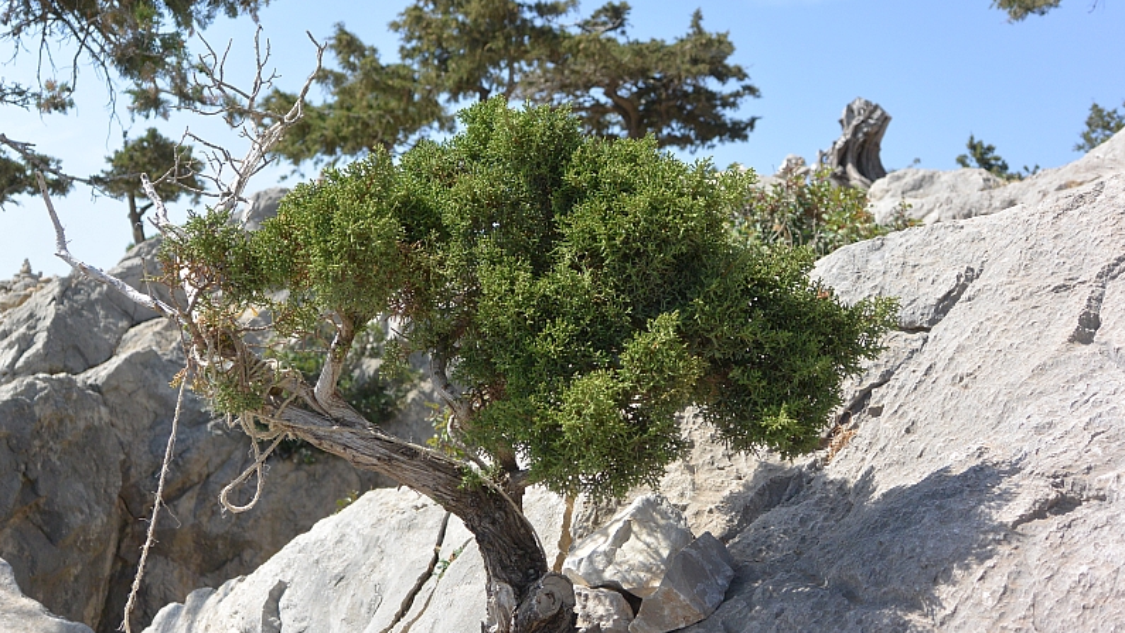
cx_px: 560
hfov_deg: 51.6
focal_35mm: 39
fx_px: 1163
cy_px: 280
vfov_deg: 30.4
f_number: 4
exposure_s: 1/1000
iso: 160
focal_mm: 14
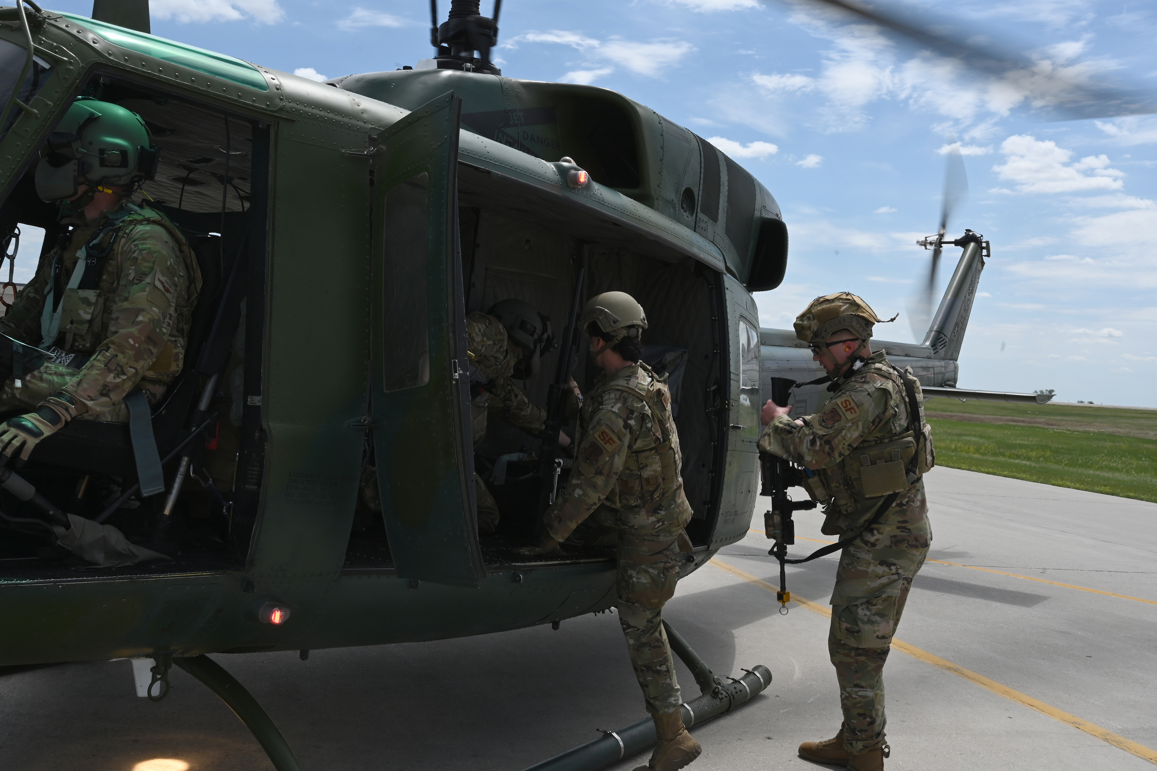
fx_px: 1124
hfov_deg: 54.4
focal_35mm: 35
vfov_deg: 37.8
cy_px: 386
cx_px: 578
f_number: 18
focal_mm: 35
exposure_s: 1/200
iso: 200
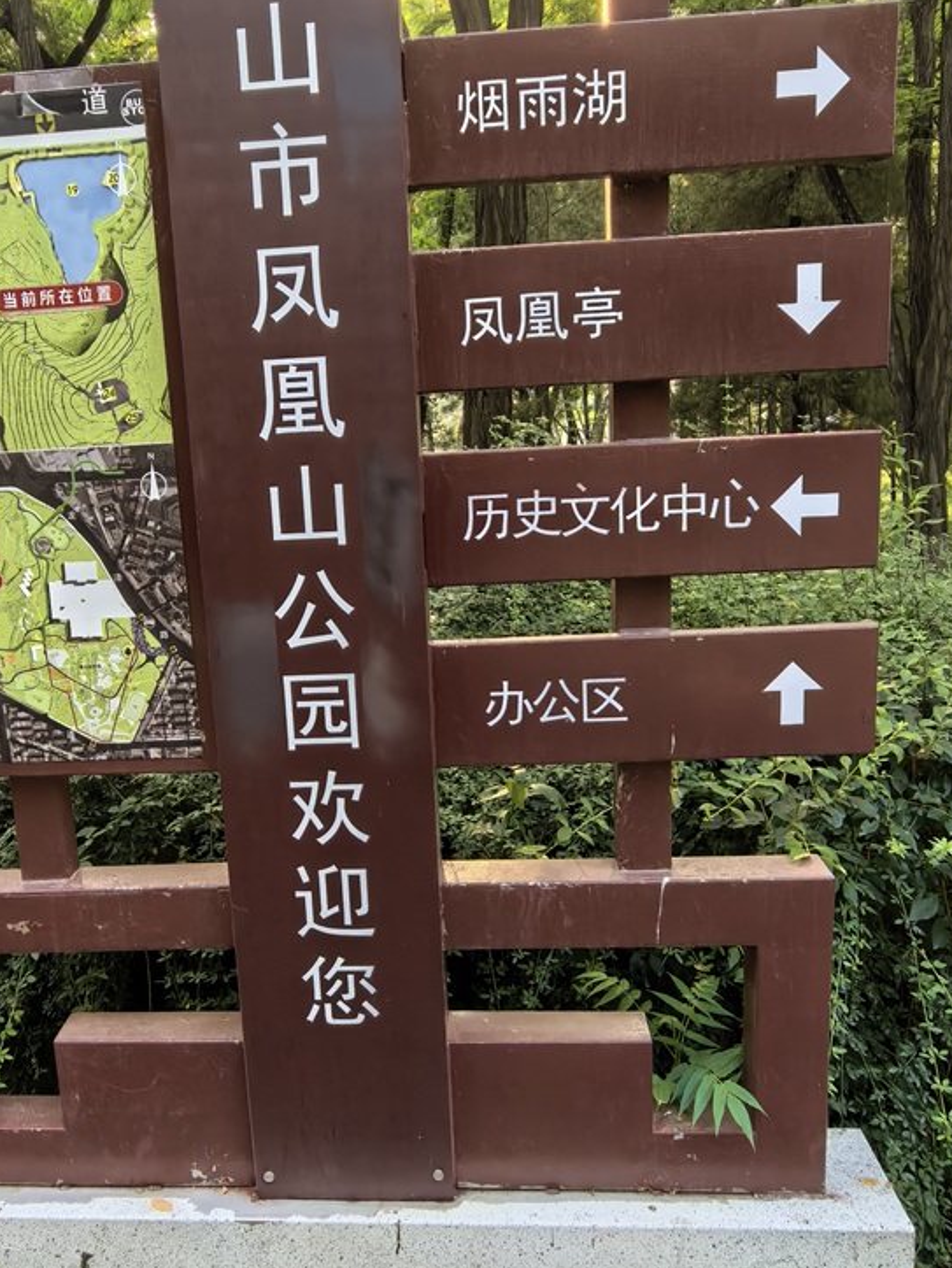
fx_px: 1026
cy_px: 616
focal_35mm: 28
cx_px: 386
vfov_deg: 63.4
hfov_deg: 49.5
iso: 125
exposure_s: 1/100
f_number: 2.2
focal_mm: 1.76
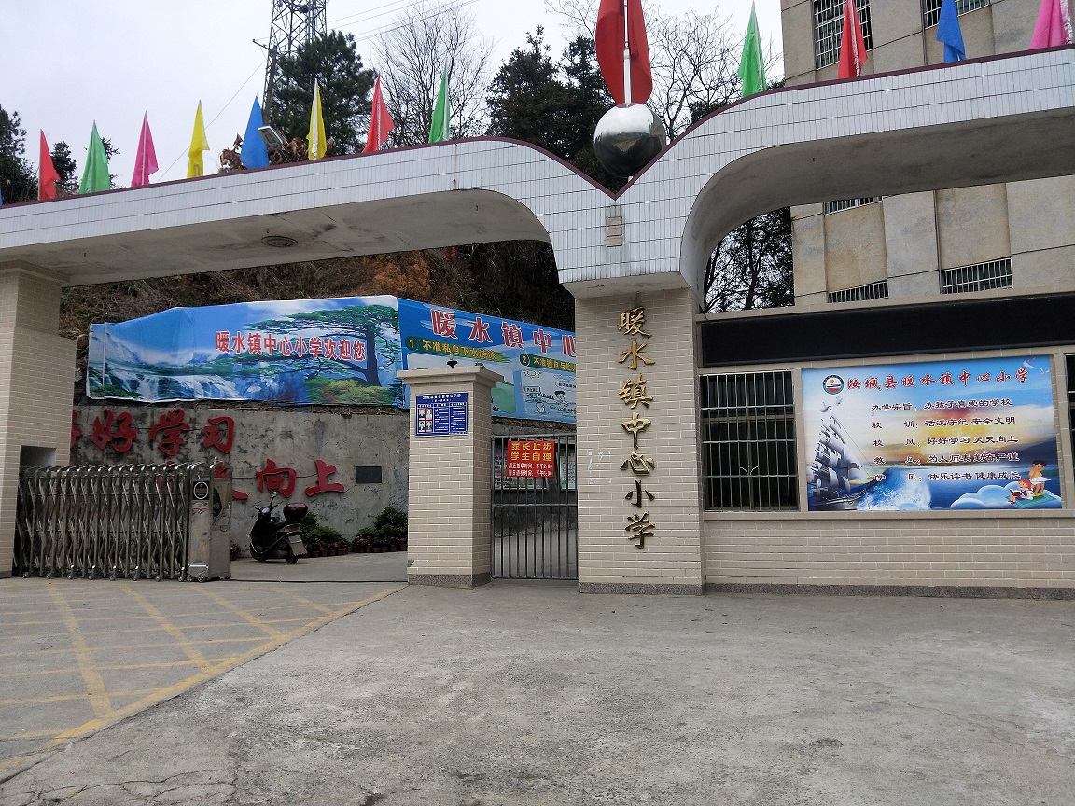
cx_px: 538
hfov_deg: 69.4
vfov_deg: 54.9
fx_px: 776
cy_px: 403
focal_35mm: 25
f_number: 1.7
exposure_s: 1/874
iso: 41
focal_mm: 4.27
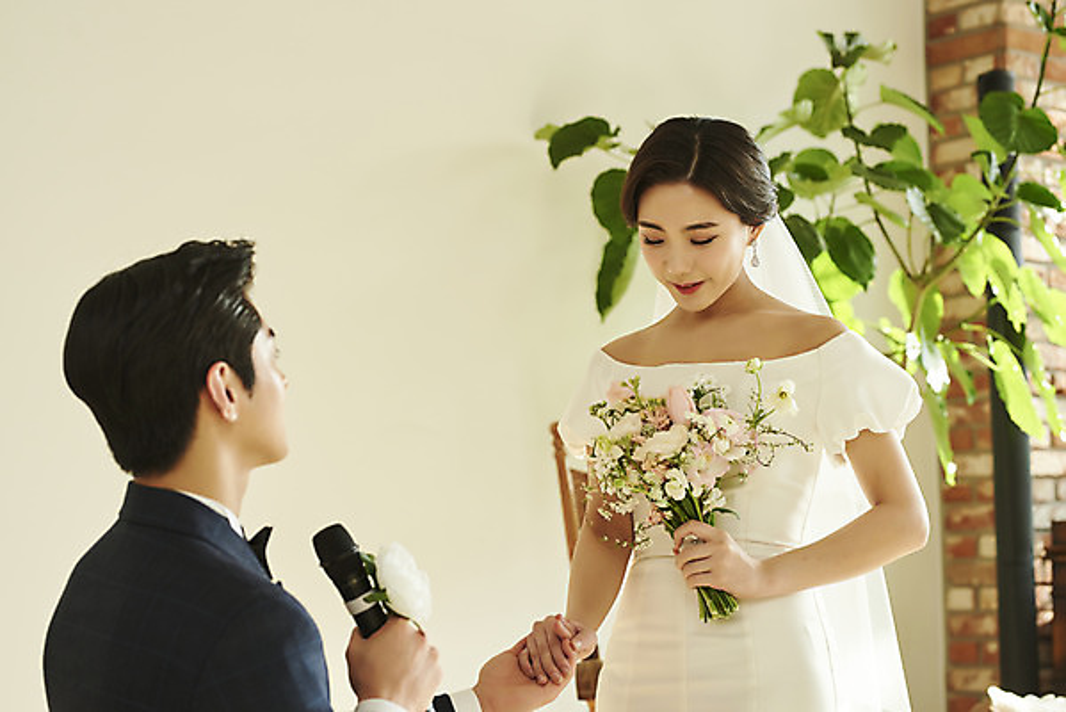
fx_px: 2518
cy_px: 356
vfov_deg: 16.1
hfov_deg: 23.9
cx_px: 533
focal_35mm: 85
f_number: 4
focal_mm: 85
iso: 250
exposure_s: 1/125
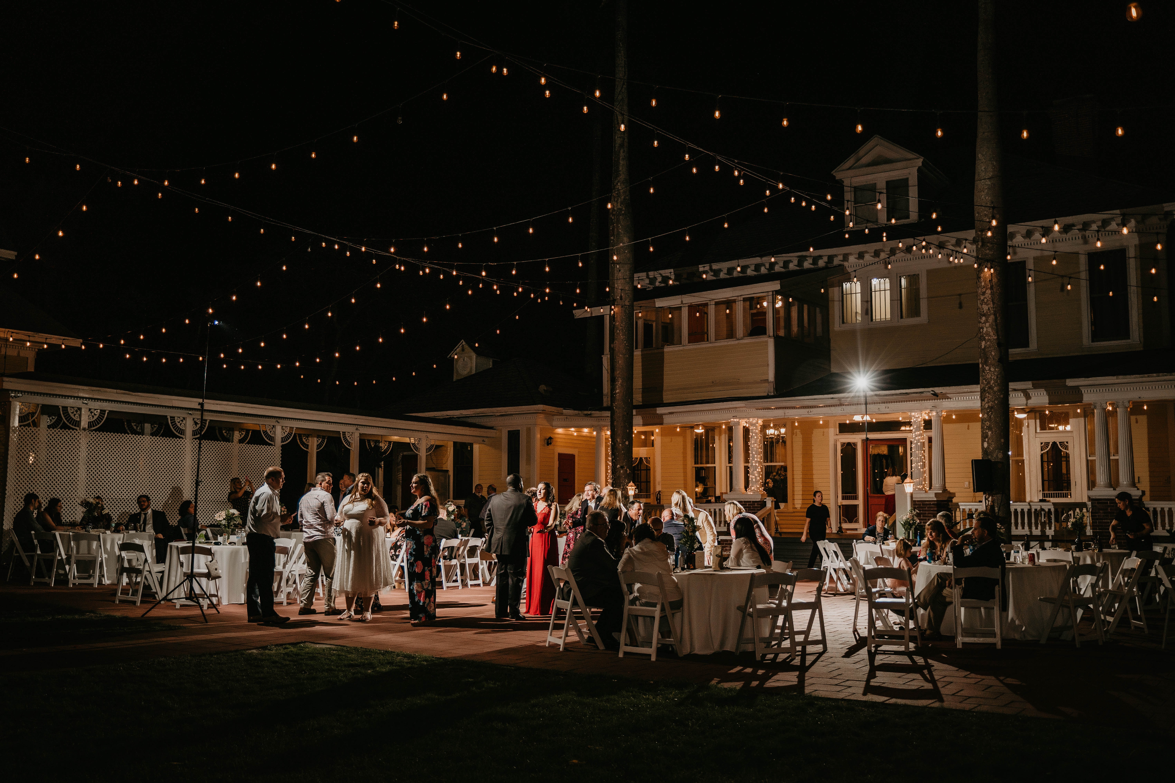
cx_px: 588
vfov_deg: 38.9
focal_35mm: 34
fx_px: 1110
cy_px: 392
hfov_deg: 55.8
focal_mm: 34
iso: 400
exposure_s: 1/250
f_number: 2.8
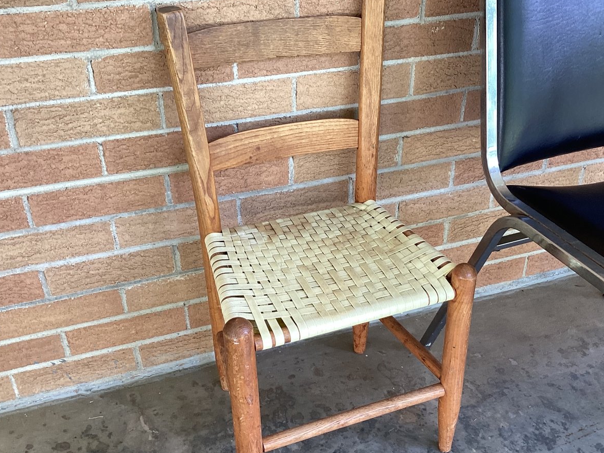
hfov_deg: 46.7
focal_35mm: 40
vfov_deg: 35.8
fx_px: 698
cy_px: 272
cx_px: 327
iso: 64
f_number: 2.4
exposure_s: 1/60
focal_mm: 3.3
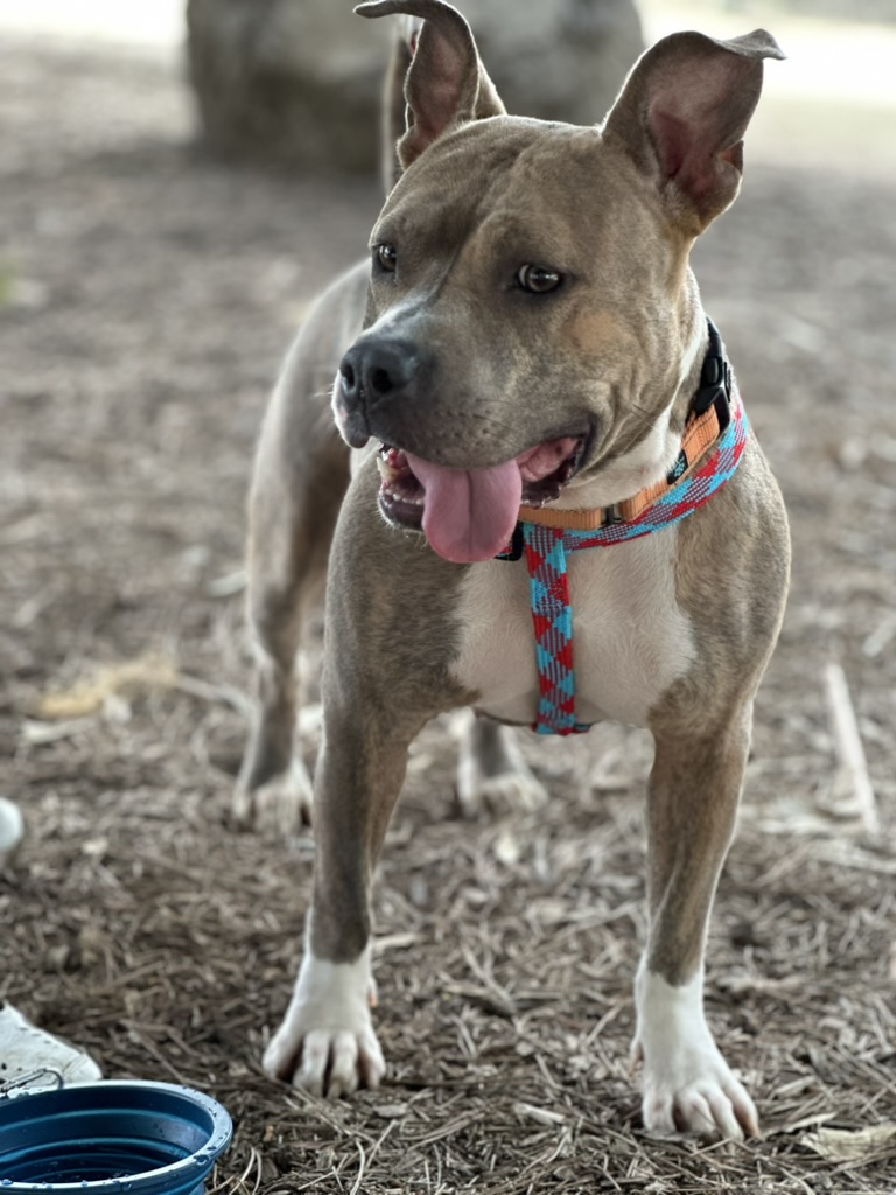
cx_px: 448
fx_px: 2657
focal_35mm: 77
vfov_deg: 25.3
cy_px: 598
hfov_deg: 19.1
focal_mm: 9
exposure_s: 1/121
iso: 125
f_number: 2.8
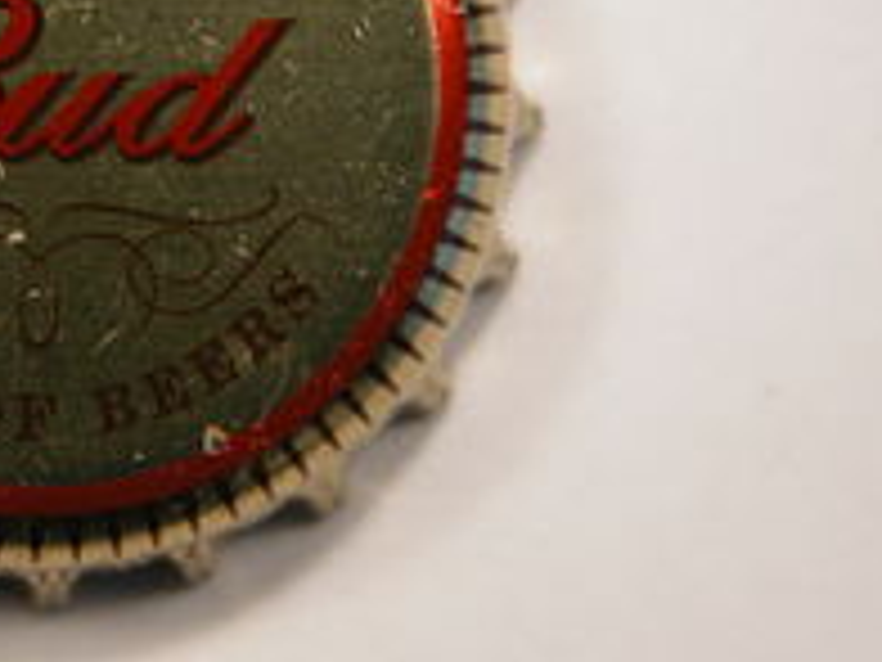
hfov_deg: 9.0
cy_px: 117
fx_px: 5555
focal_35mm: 218
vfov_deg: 6.8
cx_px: 9
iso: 100
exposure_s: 1/66.2
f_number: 3.7
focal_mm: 27.3
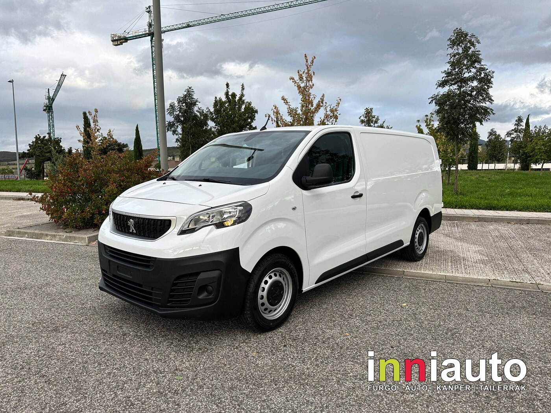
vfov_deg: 56.8
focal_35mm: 24
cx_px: 276
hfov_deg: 71.6
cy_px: 206
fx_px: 382
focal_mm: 6.86
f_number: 1.8
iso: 80
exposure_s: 1/3200
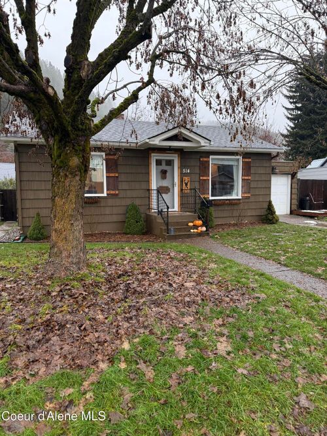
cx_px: 164
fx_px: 302
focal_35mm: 24
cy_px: 218
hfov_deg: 56.8
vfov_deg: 71.6
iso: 160
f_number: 1.78
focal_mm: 6.76
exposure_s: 1/240
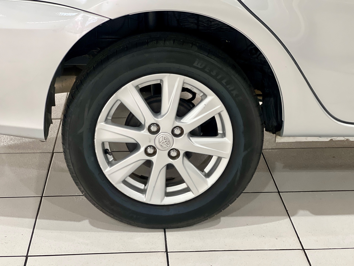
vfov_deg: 19.1
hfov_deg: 25.3
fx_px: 787
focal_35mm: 77
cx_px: 177
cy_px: 133
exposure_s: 1/40
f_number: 2.8
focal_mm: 9
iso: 320
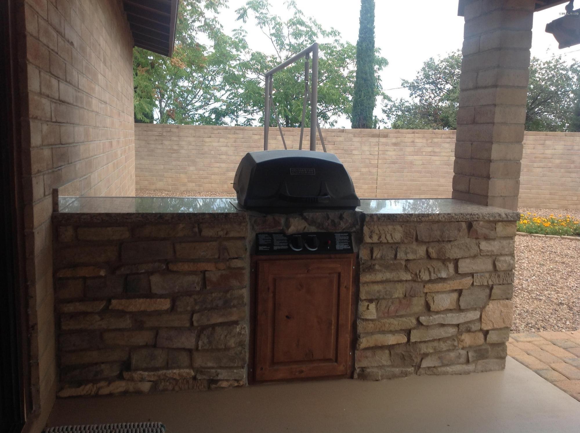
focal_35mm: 35
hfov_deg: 52.7
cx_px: 290
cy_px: 216
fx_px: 585
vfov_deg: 40.6
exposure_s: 1/403
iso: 50
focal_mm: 4.28
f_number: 2.4
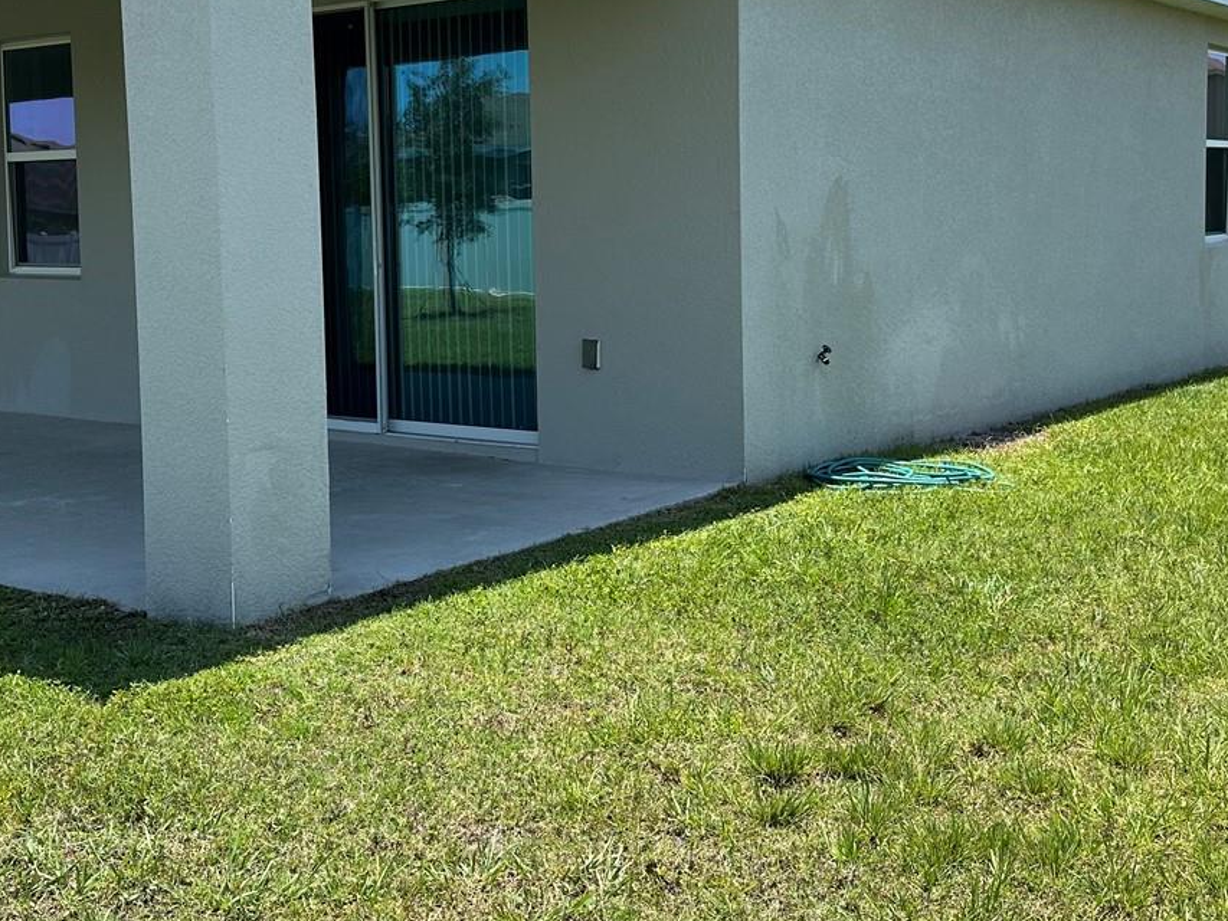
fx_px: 1597
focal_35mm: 45
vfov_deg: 32.0
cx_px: 589
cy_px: 318
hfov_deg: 42.1
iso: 80
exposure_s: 1/3472
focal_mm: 6.86
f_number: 1.78
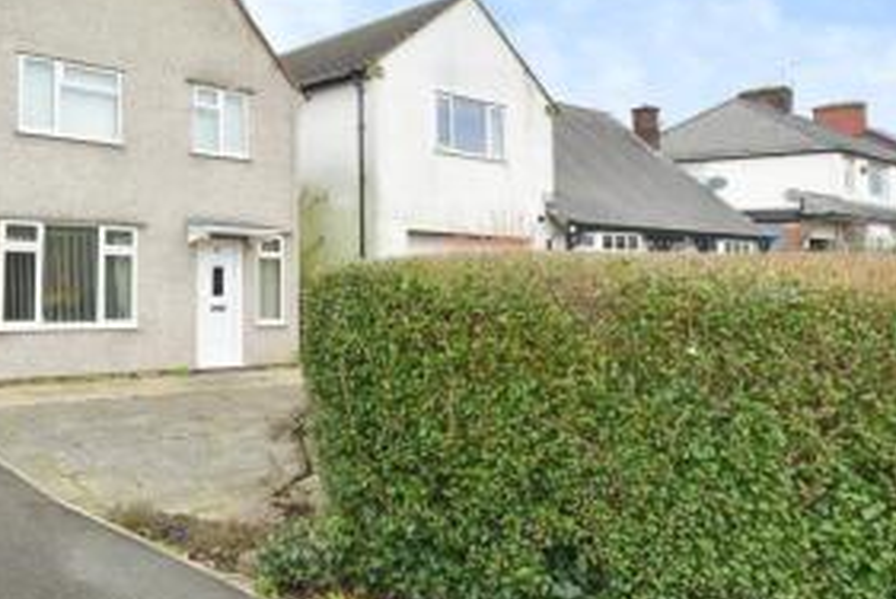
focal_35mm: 27
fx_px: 673
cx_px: 180
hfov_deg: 61.8
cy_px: 155
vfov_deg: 46.4
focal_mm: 16
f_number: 4.8
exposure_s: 1/350
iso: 800
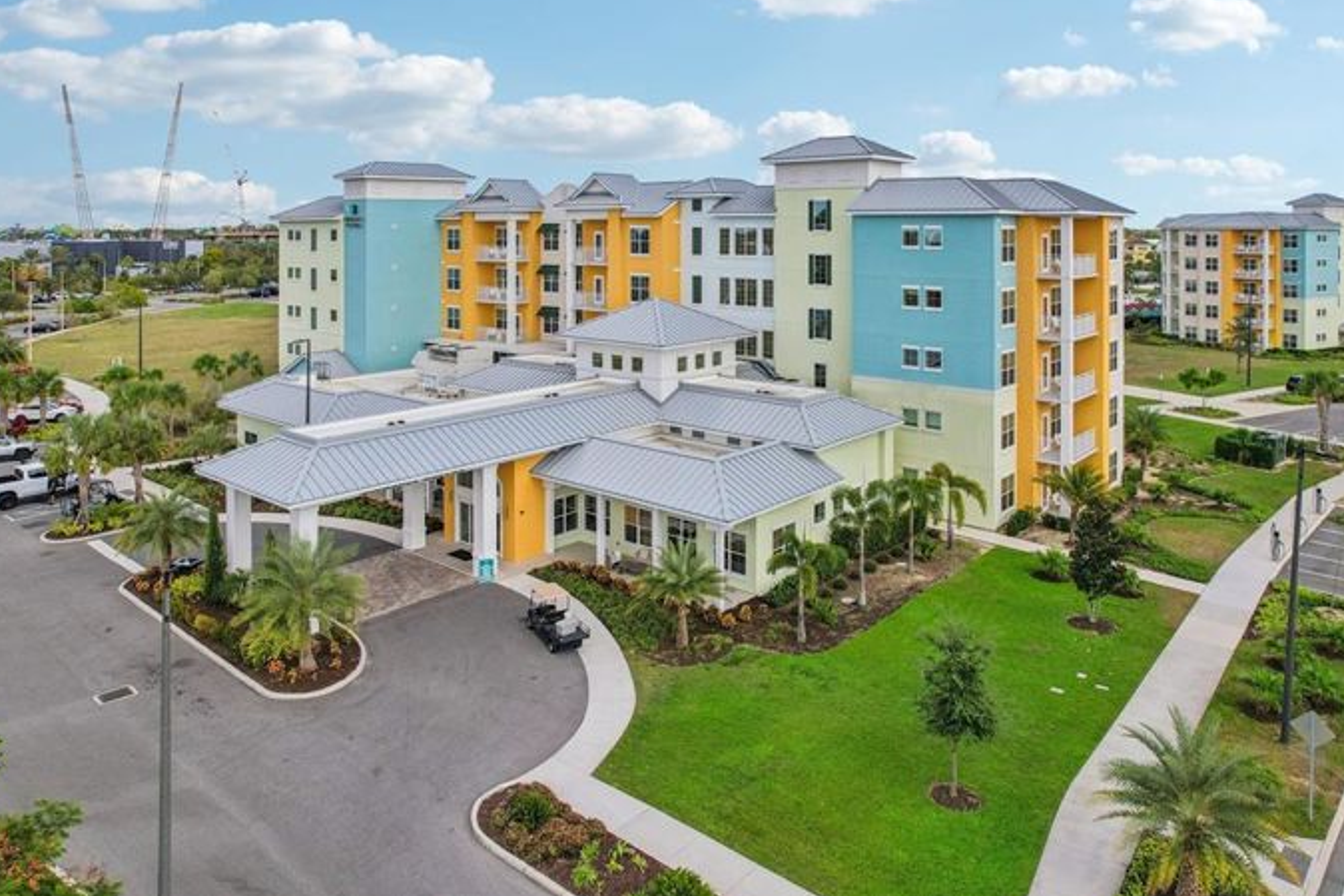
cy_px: 436
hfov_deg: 76.1
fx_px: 858
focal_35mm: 23
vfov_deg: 55.1
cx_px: 679
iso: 110
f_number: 2.8
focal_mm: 8.4
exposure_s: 1/2000
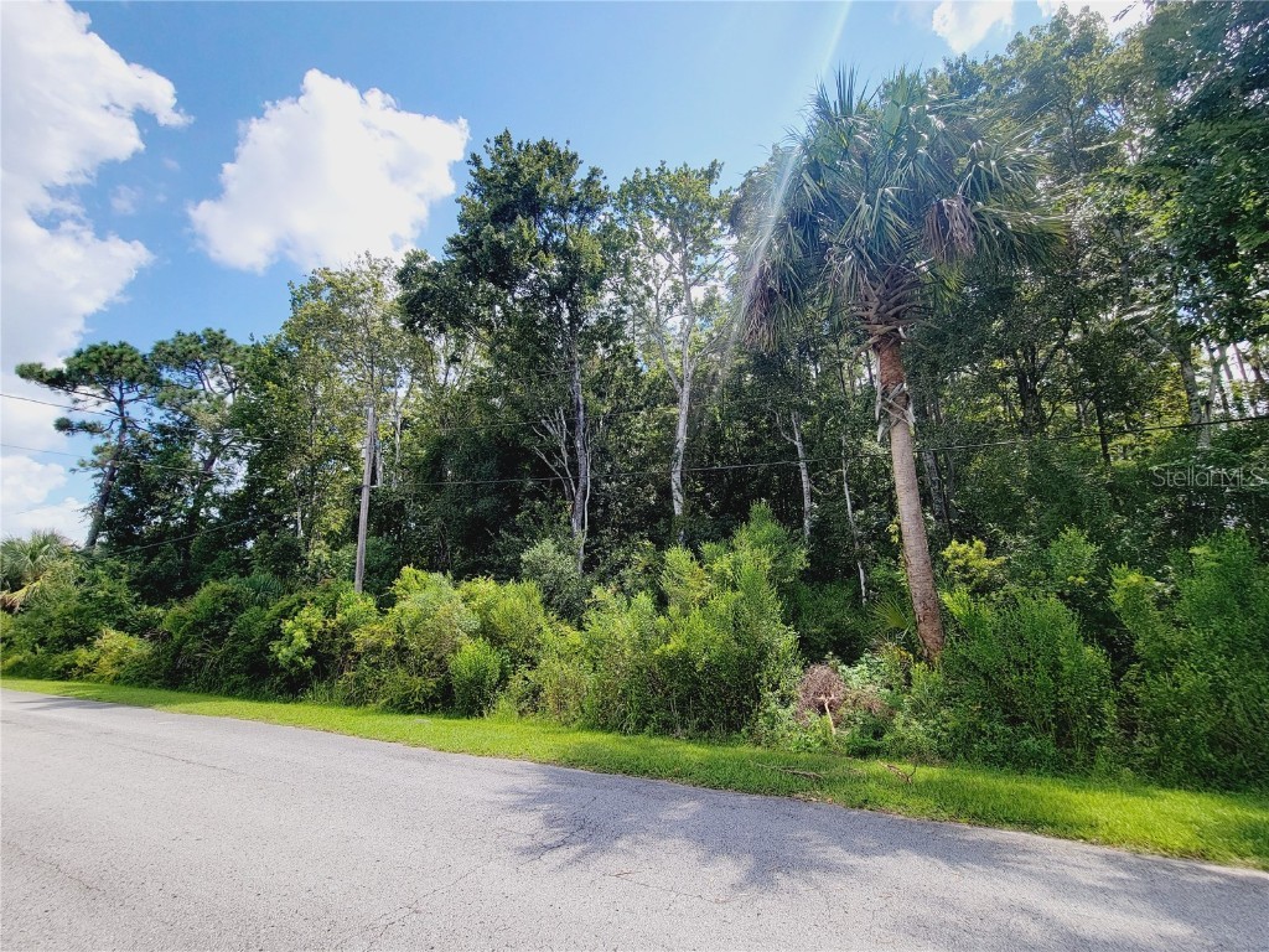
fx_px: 477
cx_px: 634
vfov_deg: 89.9
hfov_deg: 106.2
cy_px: 476
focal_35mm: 13
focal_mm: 2.2
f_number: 2.2
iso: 50
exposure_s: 1/1058
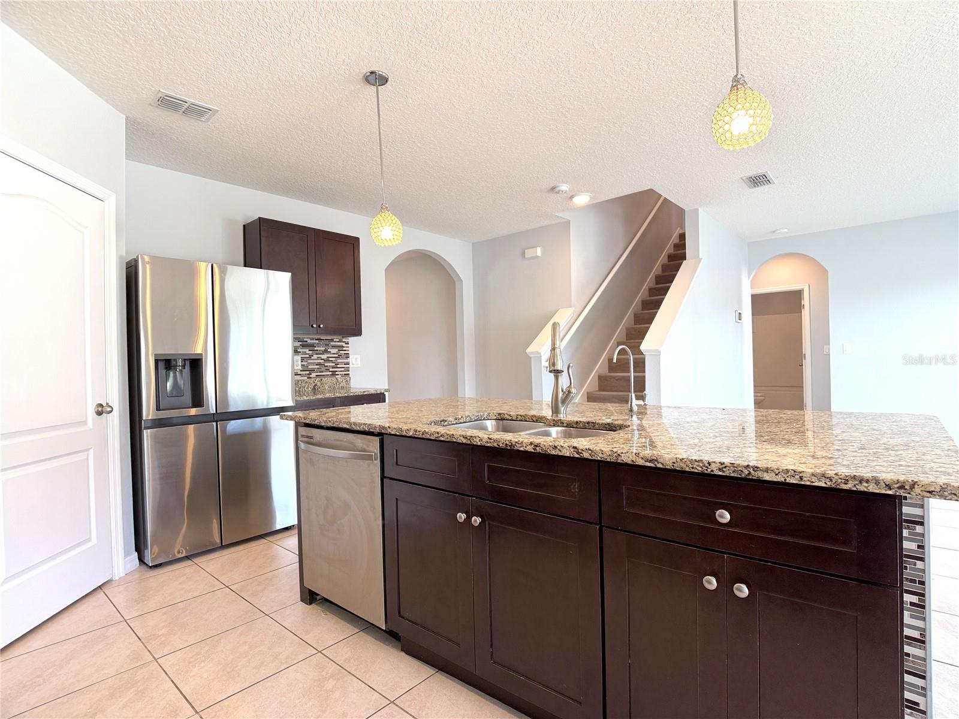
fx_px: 665
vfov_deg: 56.8
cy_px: 360
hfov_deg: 71.6
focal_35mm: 24
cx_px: 480
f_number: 1.78
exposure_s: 1/120
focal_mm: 6.76
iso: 125
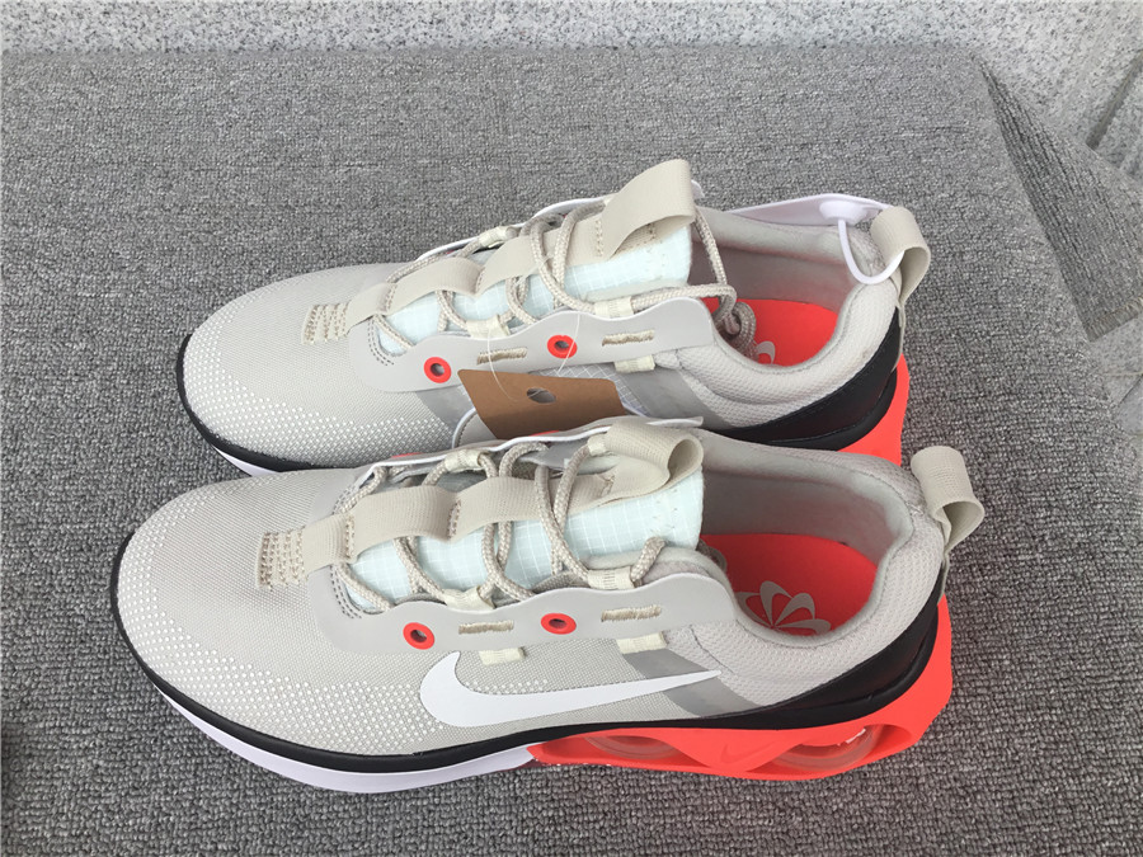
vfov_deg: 45.4
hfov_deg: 58.4
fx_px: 1024
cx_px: 572
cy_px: 428
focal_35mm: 31
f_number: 2.4
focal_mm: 3.3
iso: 25
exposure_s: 1/267
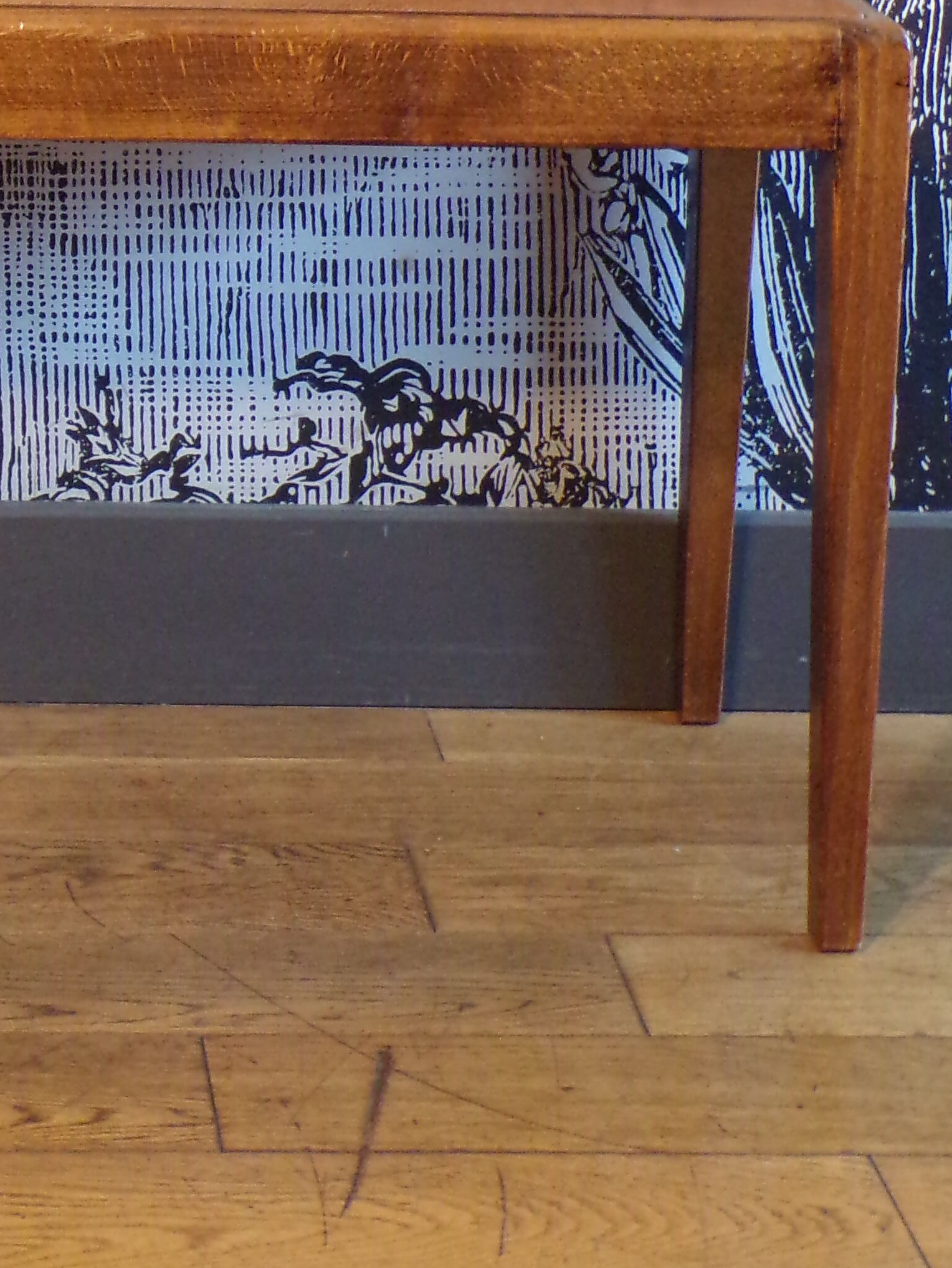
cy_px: -27
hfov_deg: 15.2
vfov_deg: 20.0
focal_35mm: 95
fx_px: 3483
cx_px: -62
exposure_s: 1/12
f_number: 3.4
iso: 400
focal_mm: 7.6
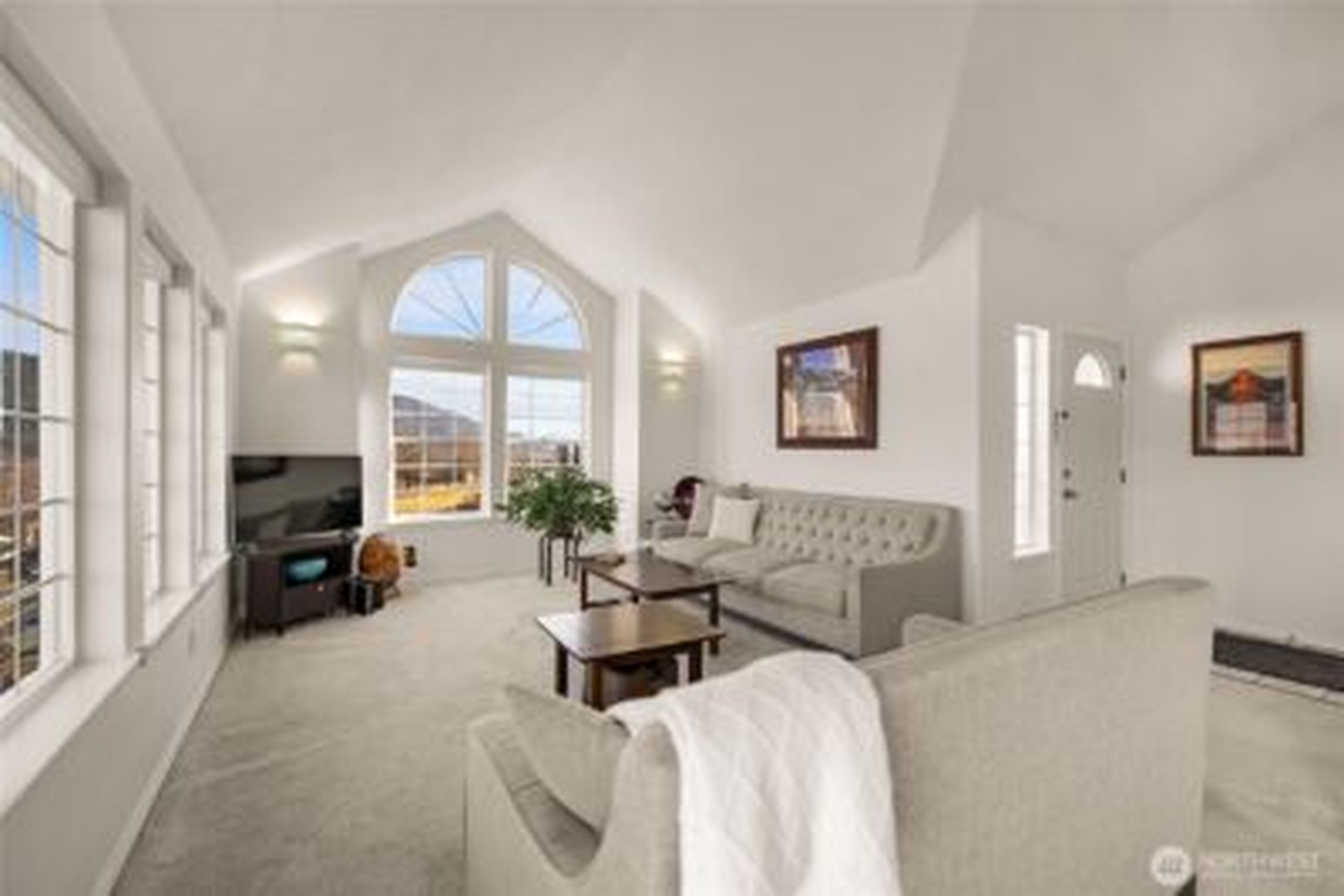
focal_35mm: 15
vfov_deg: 76.6
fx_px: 568
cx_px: 672
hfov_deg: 99.6
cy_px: 448
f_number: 2.8
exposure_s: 1/10
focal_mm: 15.2
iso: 100
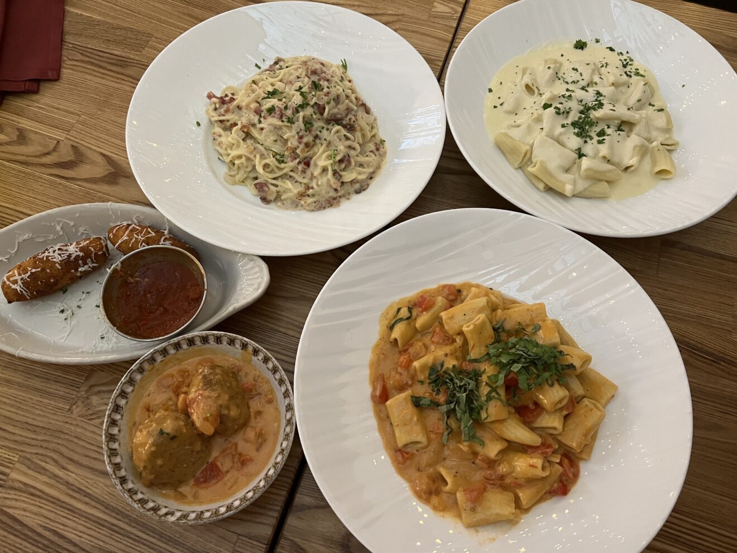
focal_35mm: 26
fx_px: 554
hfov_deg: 67.3
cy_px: 276
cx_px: 368
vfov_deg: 53.1
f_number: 1.5
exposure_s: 1/40
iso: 400
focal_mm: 5.7
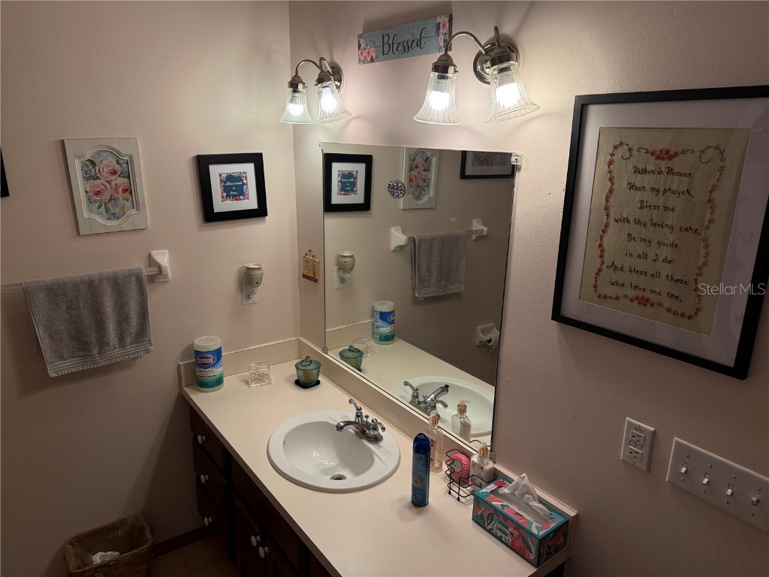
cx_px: 384
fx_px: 533
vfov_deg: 56.8
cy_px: 288
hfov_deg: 71.6
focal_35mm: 24
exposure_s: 1/230
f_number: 1.78
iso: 160
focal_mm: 6.76
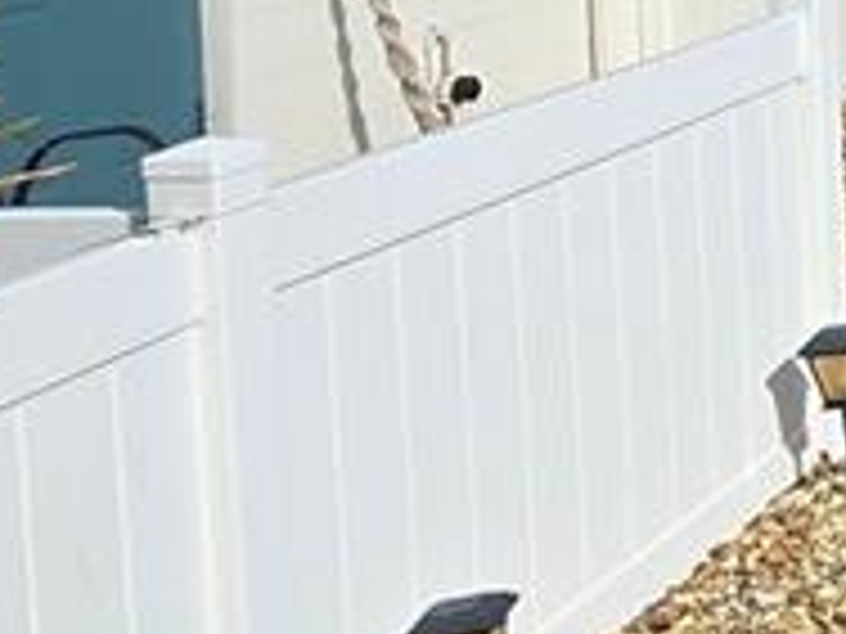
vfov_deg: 16.7
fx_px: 2028
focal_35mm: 83
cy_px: -216
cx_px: 1670
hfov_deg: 17.4
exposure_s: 1/2544
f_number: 2.2
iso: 50
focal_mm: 2.2
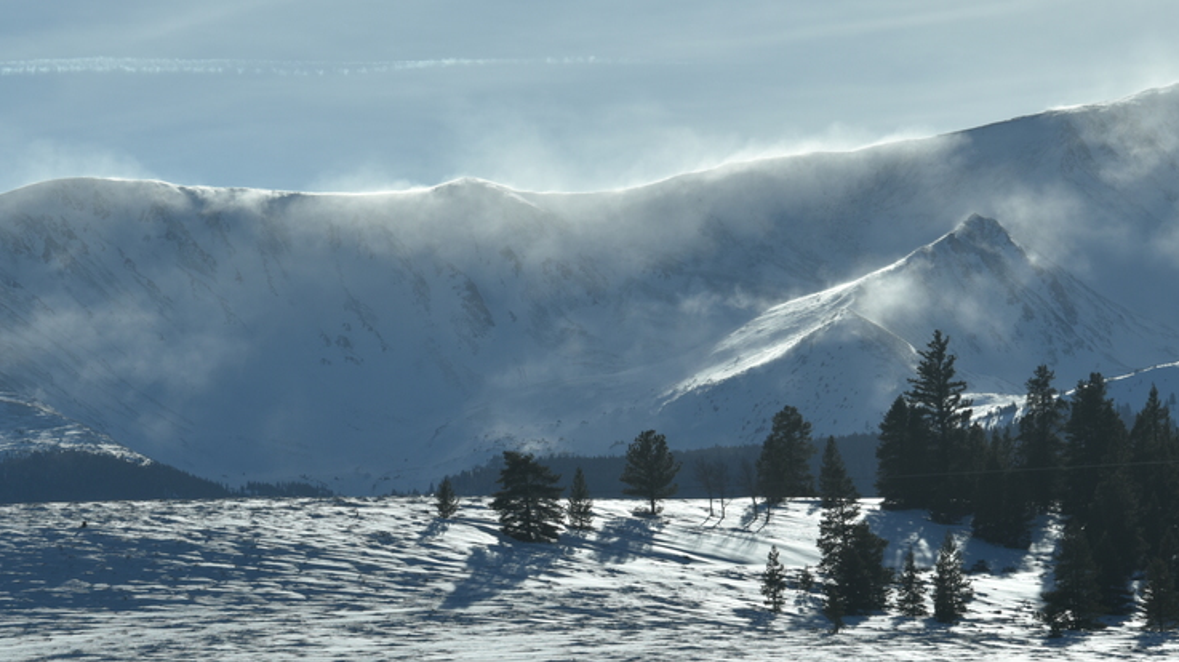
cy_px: 422
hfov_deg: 7.9
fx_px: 8532
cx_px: 285
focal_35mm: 273
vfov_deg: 4.4
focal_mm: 150
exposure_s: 1/500
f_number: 11
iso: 100
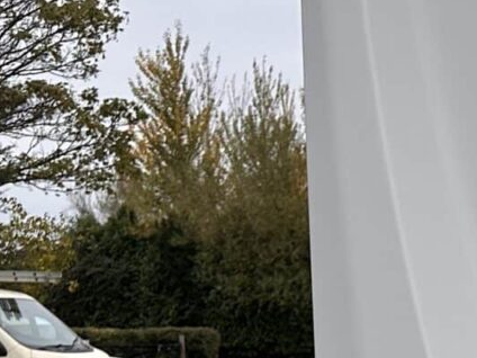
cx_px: 1035
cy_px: 466
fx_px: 1598
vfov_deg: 12.4
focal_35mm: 116
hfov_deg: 13.7
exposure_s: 1/1227
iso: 80
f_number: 1.78
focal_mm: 6.86
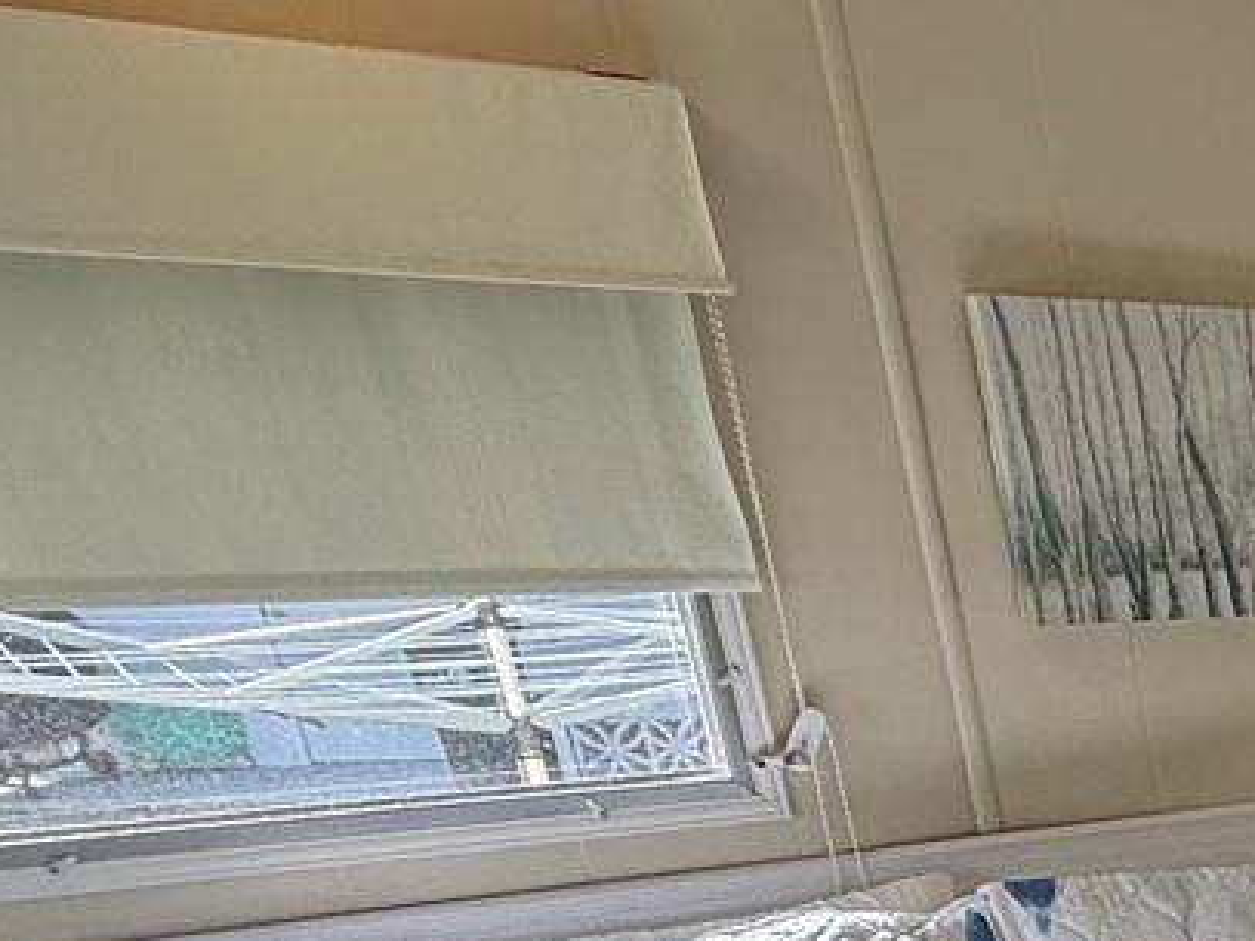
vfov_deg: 23.2
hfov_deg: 23.4
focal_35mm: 55
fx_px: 1993
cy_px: 1259
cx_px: 2109
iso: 64
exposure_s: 1/242
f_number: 2.2
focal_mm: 2.22
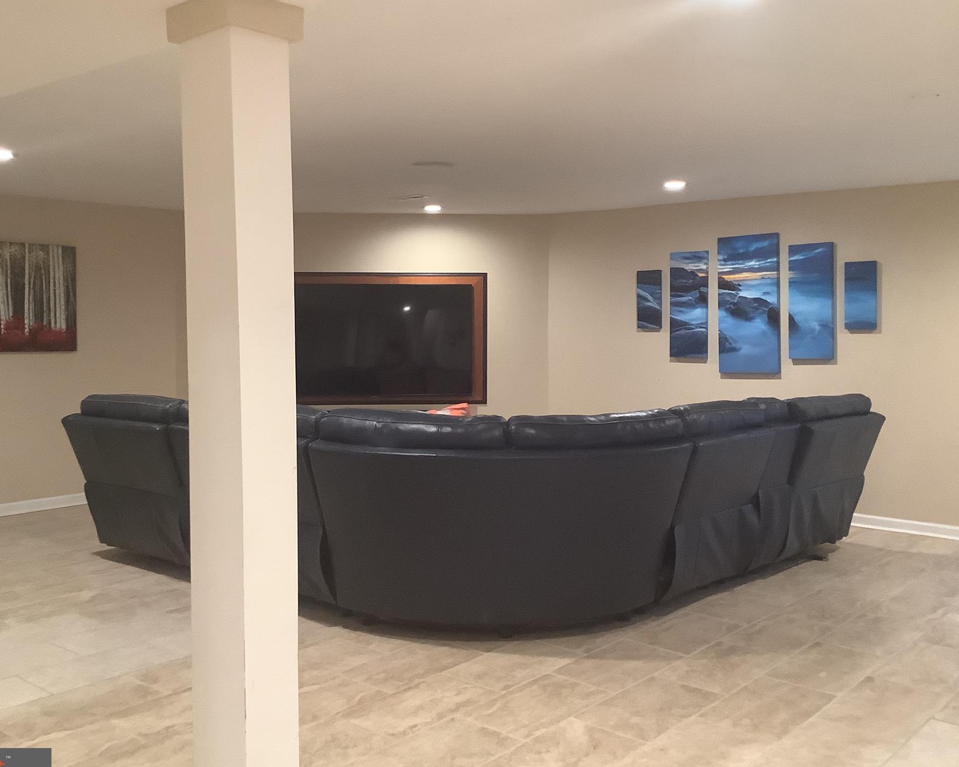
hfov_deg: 51.5
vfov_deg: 42.2
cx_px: 471
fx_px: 993
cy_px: 376
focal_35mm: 35
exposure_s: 1/40
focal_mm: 3.3
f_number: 2.4
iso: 250
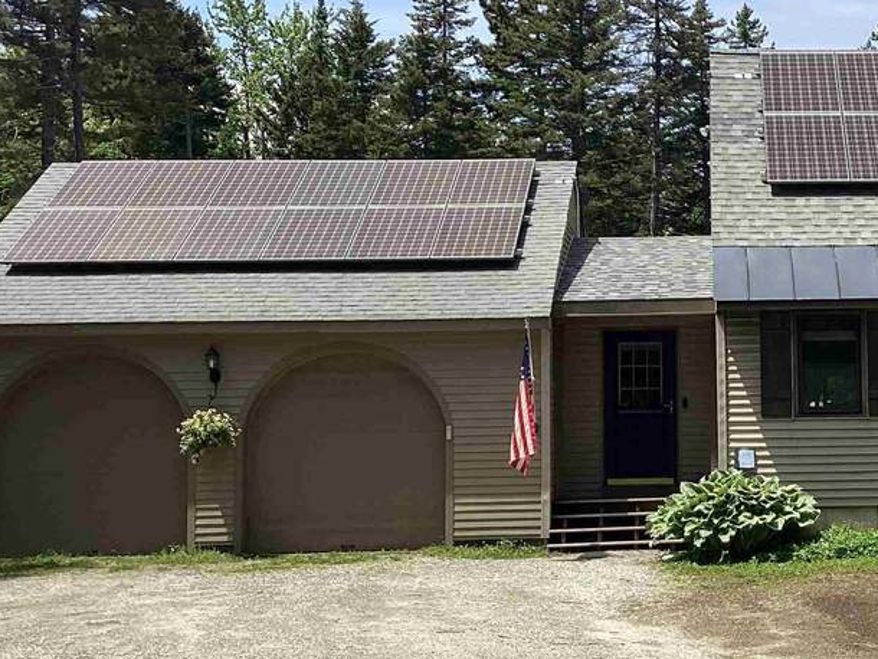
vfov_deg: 22.6
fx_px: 1649
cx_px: 777
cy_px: 332
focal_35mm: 65
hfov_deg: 28.7
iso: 25
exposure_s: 1/791
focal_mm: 3.3
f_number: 2.4
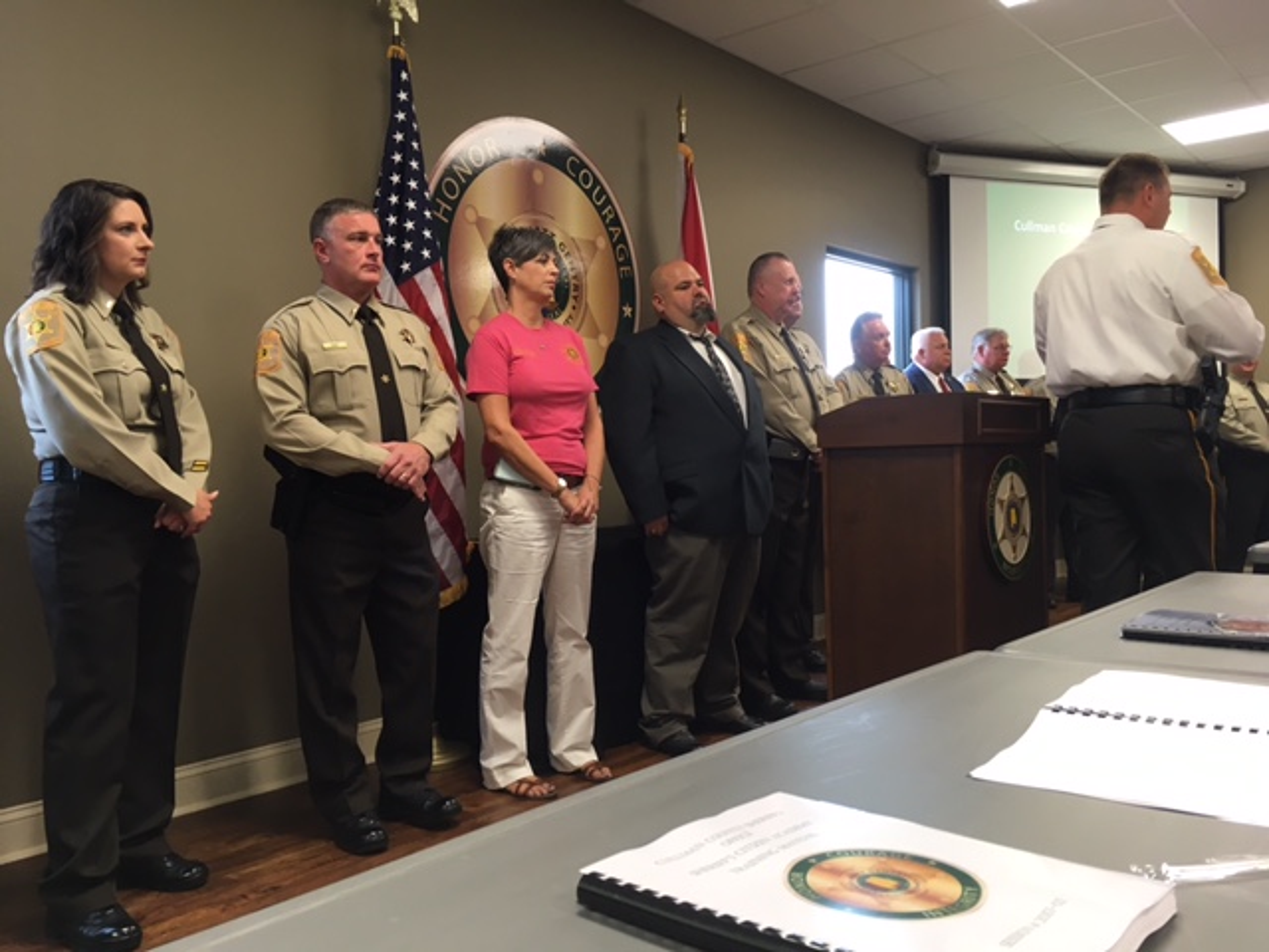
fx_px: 1063
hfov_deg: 61.7
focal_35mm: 29
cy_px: 476
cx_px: 634
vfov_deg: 48.2
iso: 64
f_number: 2.2
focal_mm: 4.15
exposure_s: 1/30
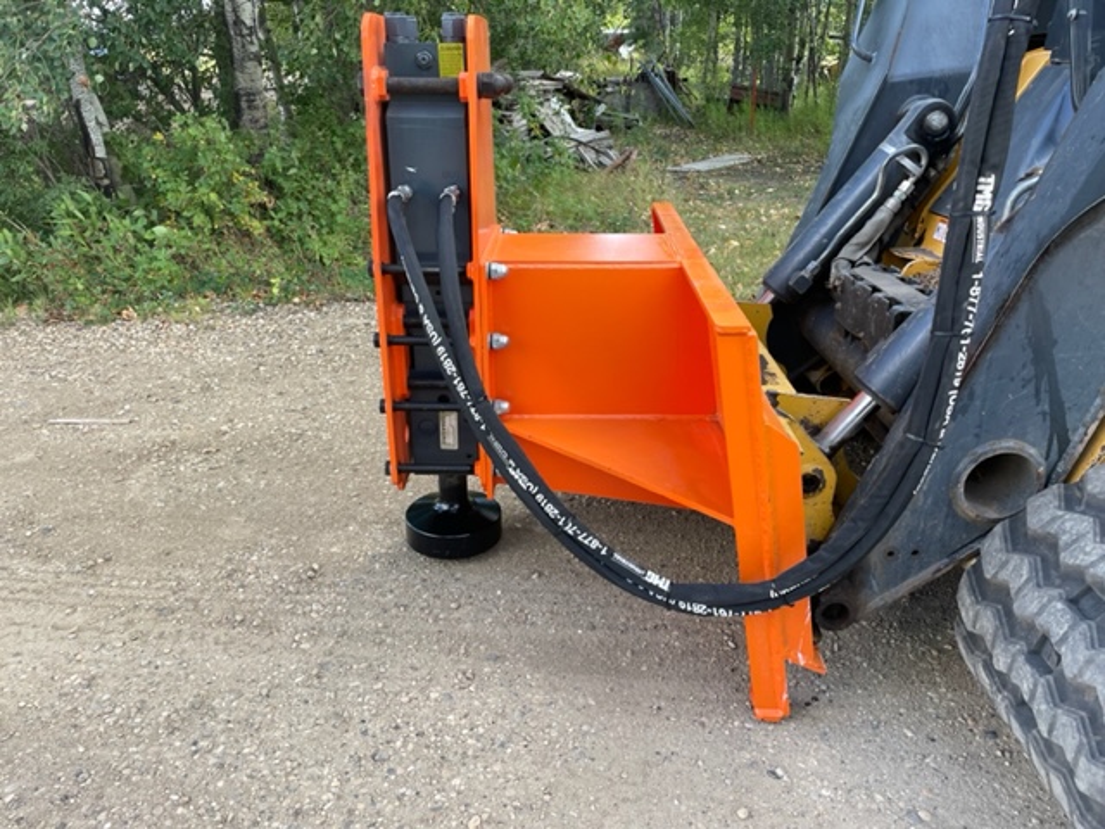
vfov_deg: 53.1
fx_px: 830
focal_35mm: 26
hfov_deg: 67.3
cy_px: 414
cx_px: 552
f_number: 1.6
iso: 32
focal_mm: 4.2
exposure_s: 1/258
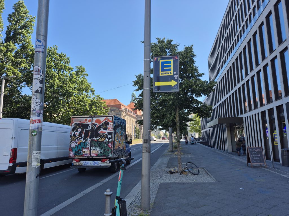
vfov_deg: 58.9
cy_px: 108
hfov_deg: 73.9
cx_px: 144
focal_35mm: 23
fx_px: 192
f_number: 1.8
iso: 25
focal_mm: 5.4
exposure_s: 1/796
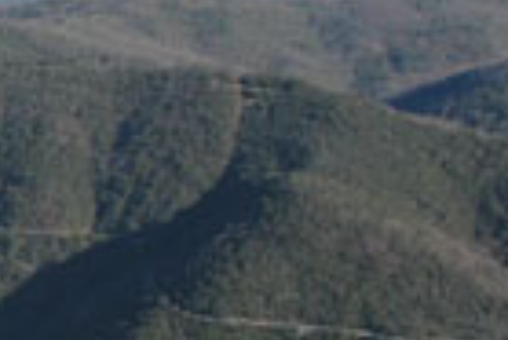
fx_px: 2189
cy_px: 289
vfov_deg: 8.9
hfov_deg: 11.9
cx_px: -490
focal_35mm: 155
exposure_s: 1/200
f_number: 10
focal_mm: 18
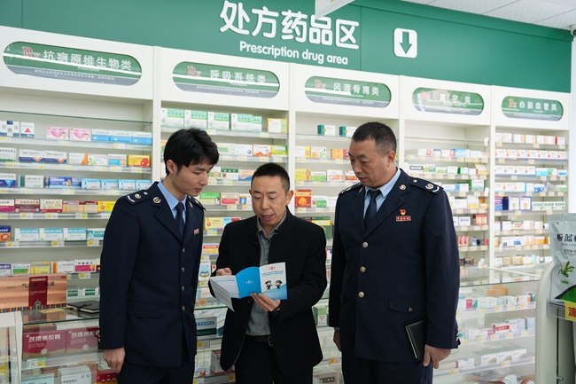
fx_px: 560
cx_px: 288
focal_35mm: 35
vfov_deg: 37.8
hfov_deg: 54.4
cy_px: 192
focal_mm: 35
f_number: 4
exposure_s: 1/125
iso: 800
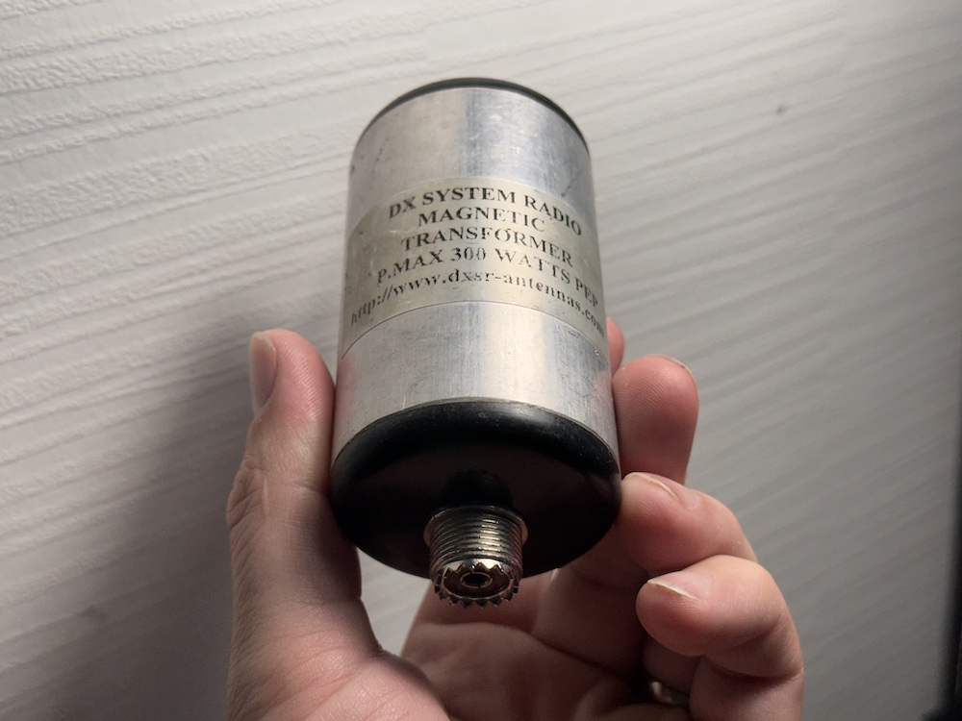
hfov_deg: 39.7
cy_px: 360
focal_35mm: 48
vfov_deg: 30.3
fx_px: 1334
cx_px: 481
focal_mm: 6.86
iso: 100
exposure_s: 1/300
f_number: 1.78
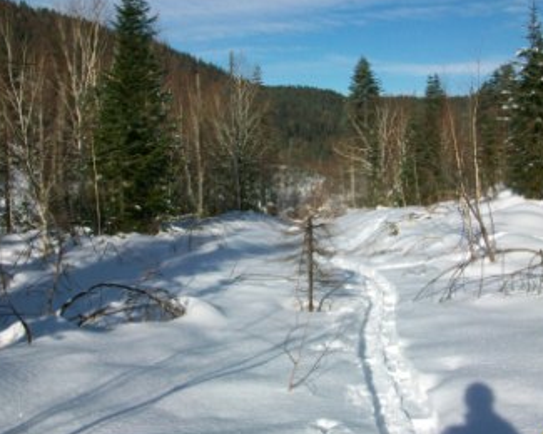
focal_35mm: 43
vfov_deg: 34.9
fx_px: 691
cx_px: 321
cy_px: 222
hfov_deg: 42.7
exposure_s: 1/500
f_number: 5.5
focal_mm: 5.7
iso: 64
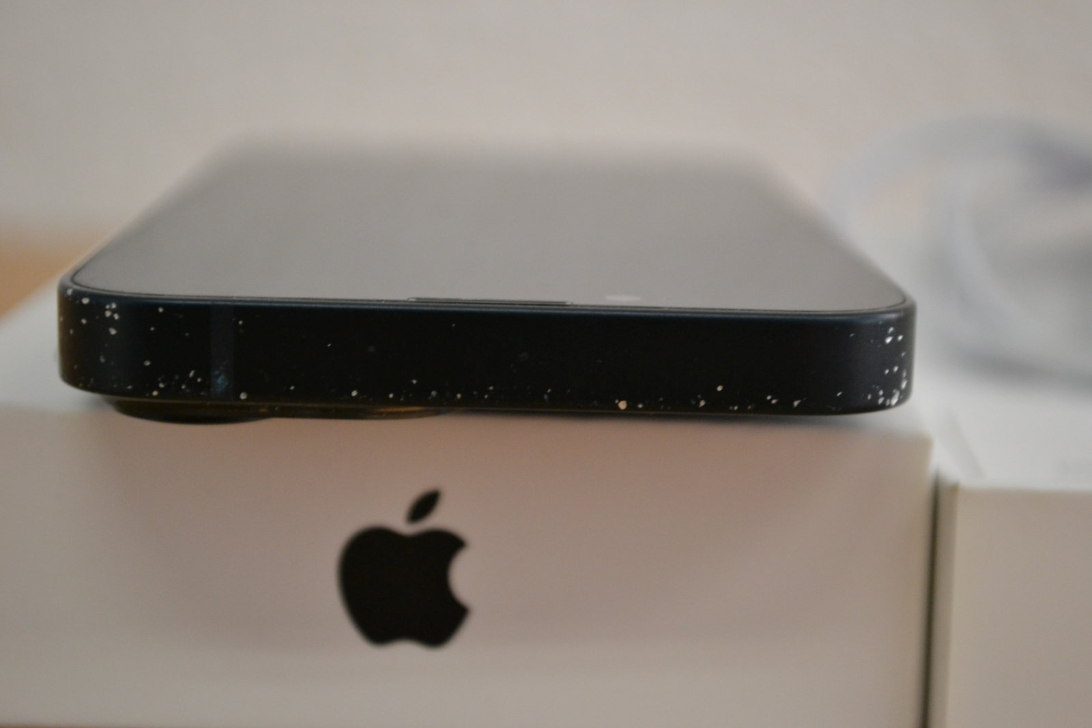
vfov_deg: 16.6
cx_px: 546
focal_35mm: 82
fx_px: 2503
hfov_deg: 24.6
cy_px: 364
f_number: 5.6
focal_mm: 55
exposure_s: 1/60
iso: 1400
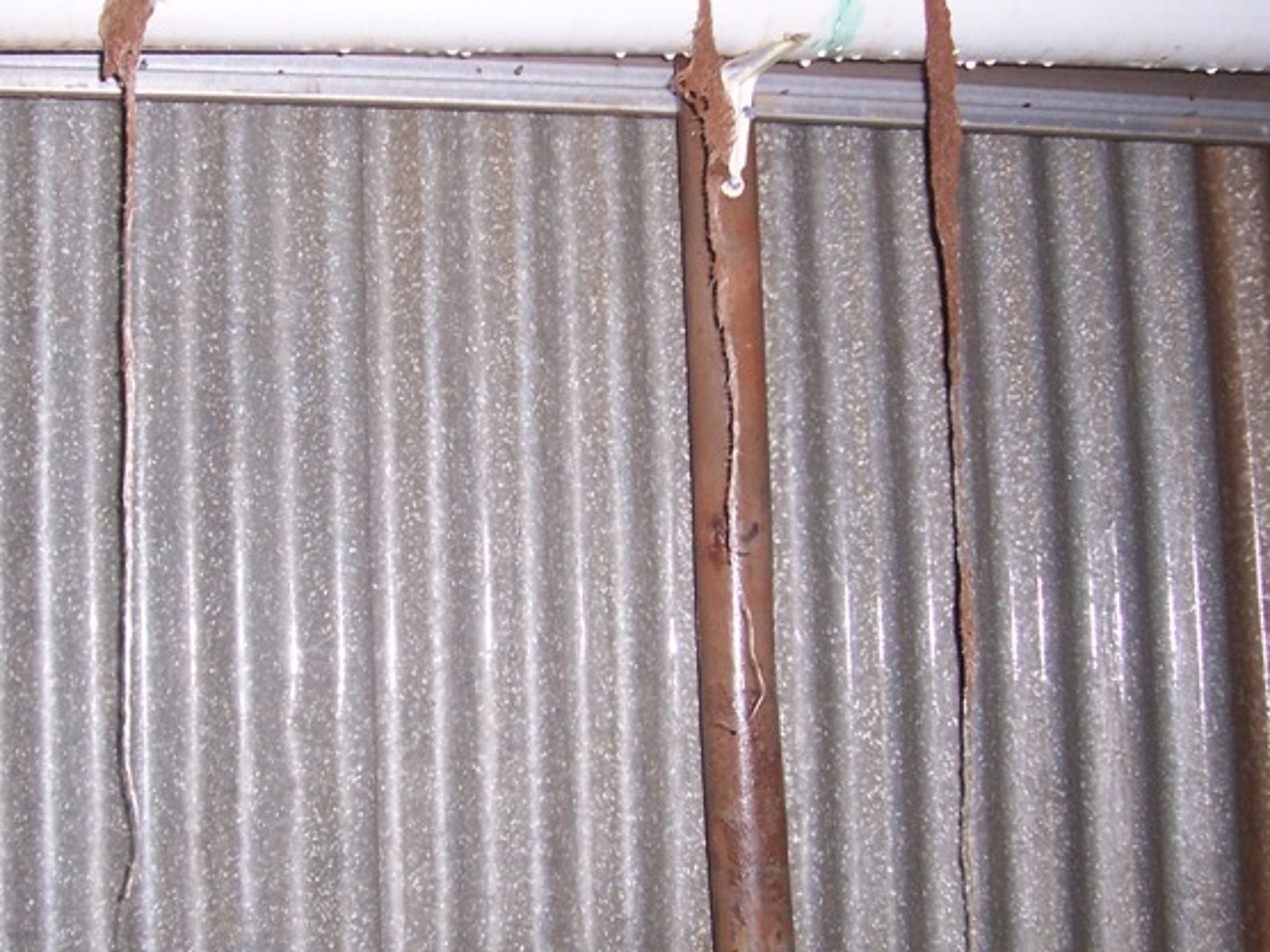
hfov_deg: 40.0
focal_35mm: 47
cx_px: 441
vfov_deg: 30.9
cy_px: 458
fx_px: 1724
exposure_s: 1/60
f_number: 2.7
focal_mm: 5.6
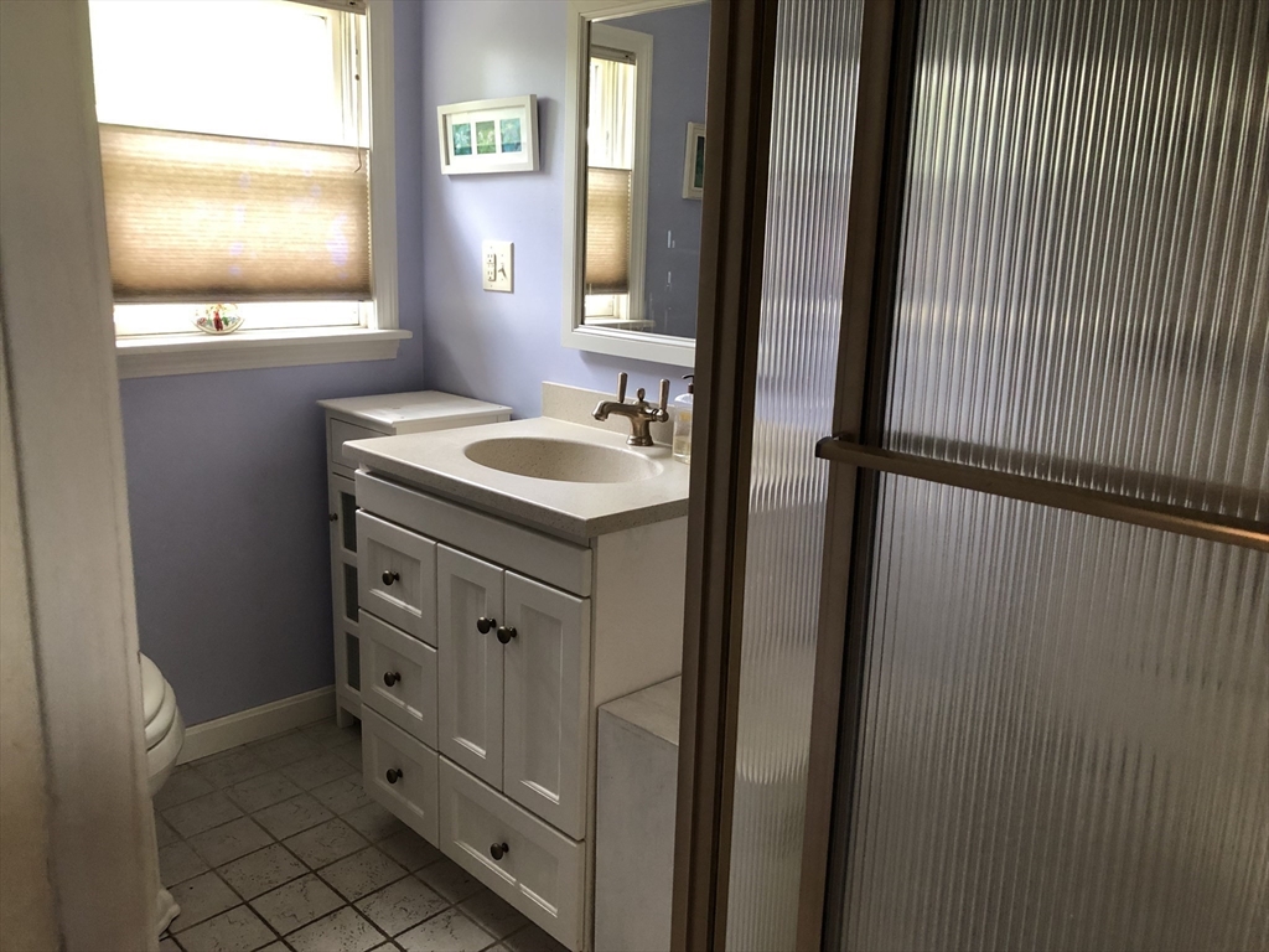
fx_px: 1026
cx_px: 634
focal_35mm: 28
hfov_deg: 63.4
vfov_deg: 49.7
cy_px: 476
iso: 50
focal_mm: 3.99
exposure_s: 1/15
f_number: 1.8
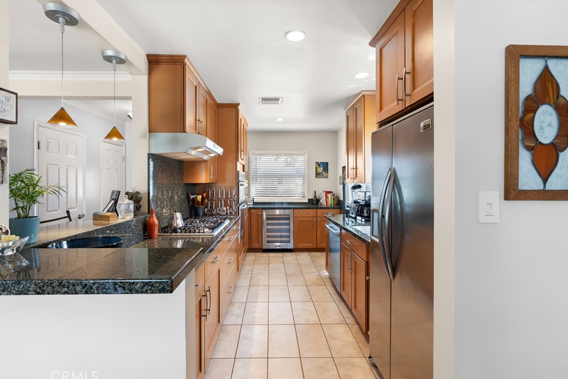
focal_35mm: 17
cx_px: 270
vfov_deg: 70.4
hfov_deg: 93.2
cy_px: 184
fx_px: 268
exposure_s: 1/5
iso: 640
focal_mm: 16
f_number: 9
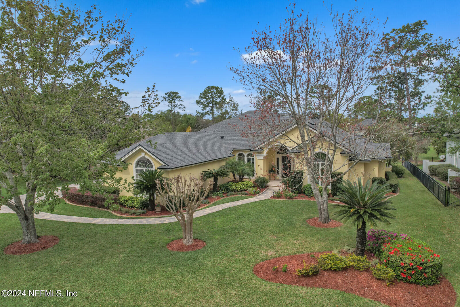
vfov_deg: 57.2
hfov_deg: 78.6
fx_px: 281
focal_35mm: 22
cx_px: 230
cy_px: 154
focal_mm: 8.38
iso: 100
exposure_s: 1/250
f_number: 2.8
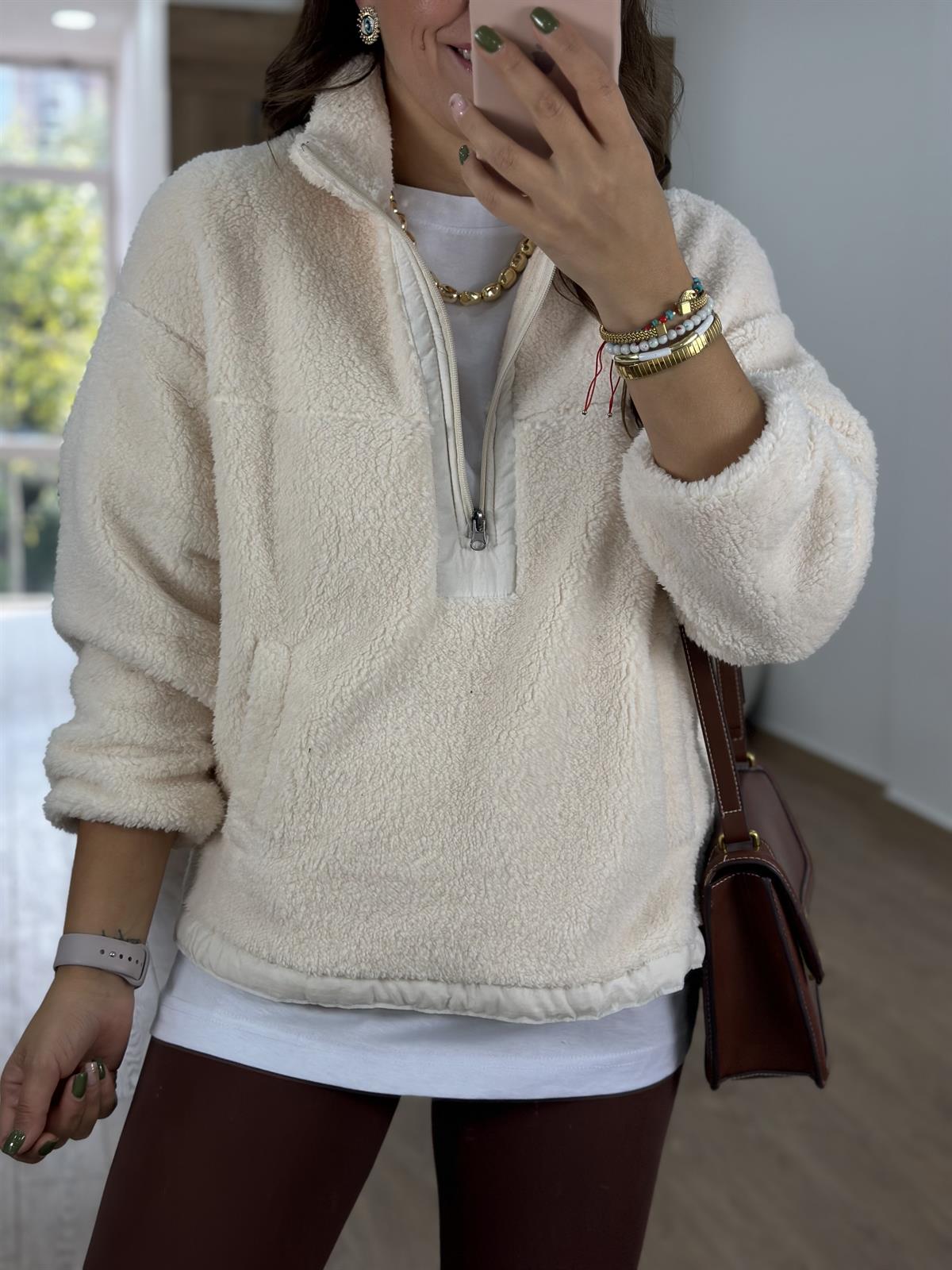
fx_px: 1760
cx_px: 476
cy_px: 635
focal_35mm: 48
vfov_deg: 39.7
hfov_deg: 30.3
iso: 80
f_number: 1.78
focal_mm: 6.86
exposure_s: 1/426
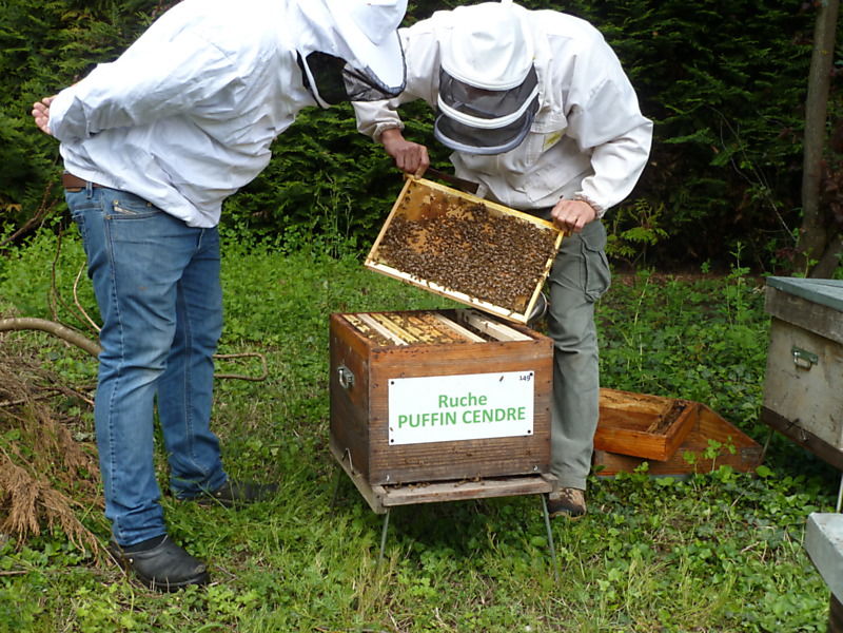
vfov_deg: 32.9
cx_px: 422
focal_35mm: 44
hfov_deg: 42.9
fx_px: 1072
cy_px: 316
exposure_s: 1/125
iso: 80
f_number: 4
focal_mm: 7.3
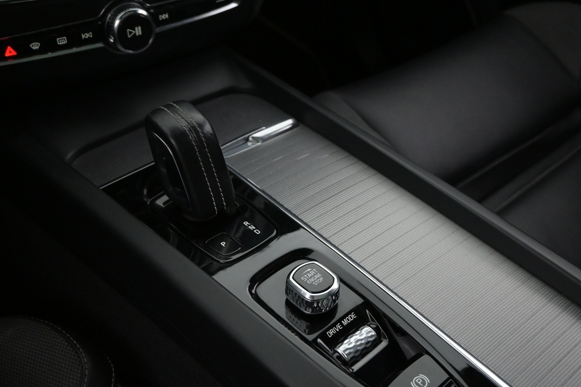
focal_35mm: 41
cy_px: 237
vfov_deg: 32.5
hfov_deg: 47.4
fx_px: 662
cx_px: 317
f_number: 4
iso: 2500
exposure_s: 1/60
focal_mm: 20
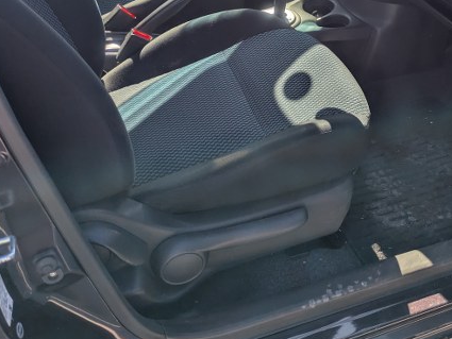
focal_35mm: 47
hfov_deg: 39.5
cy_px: 28
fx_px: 614
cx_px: 329
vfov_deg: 29.5
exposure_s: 1/1060
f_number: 1.89
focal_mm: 5.43
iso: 47
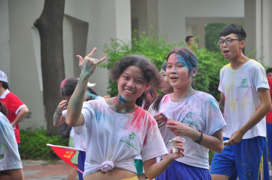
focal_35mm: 158
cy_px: 90
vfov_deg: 8.7
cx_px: 136
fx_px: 1188
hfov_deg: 13.1
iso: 250
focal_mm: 105
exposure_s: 1/320
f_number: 7.1
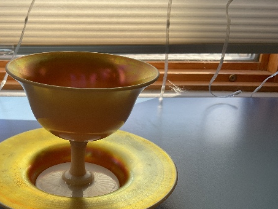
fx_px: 329
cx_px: 85
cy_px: 144
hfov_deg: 44.8
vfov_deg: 34.7
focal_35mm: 41
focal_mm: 3
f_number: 1.8
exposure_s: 1/120
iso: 32
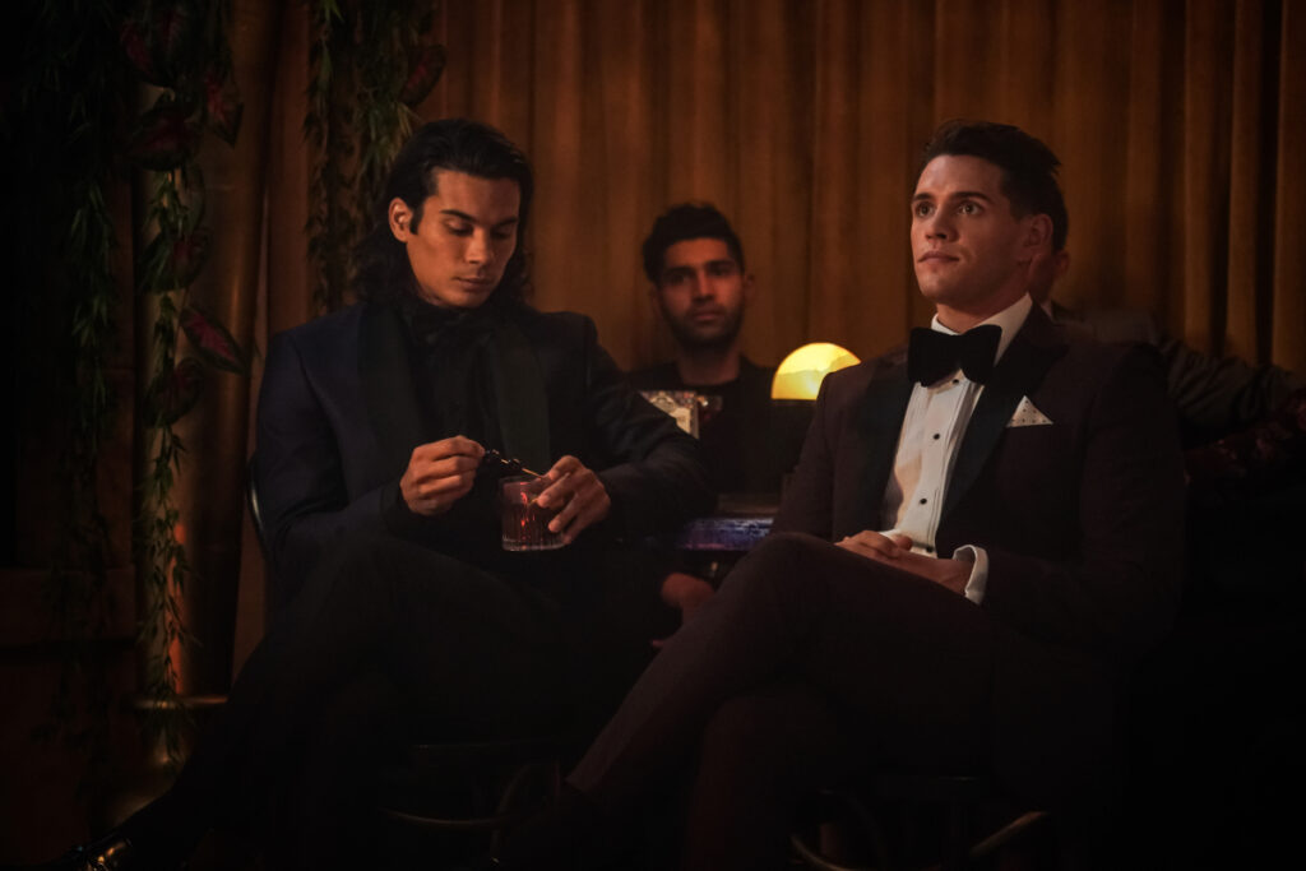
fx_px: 3410
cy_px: 436
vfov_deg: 14.6
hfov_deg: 21.7
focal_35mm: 94
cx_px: 653
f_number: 4
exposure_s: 1/80
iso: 4000
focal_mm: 94
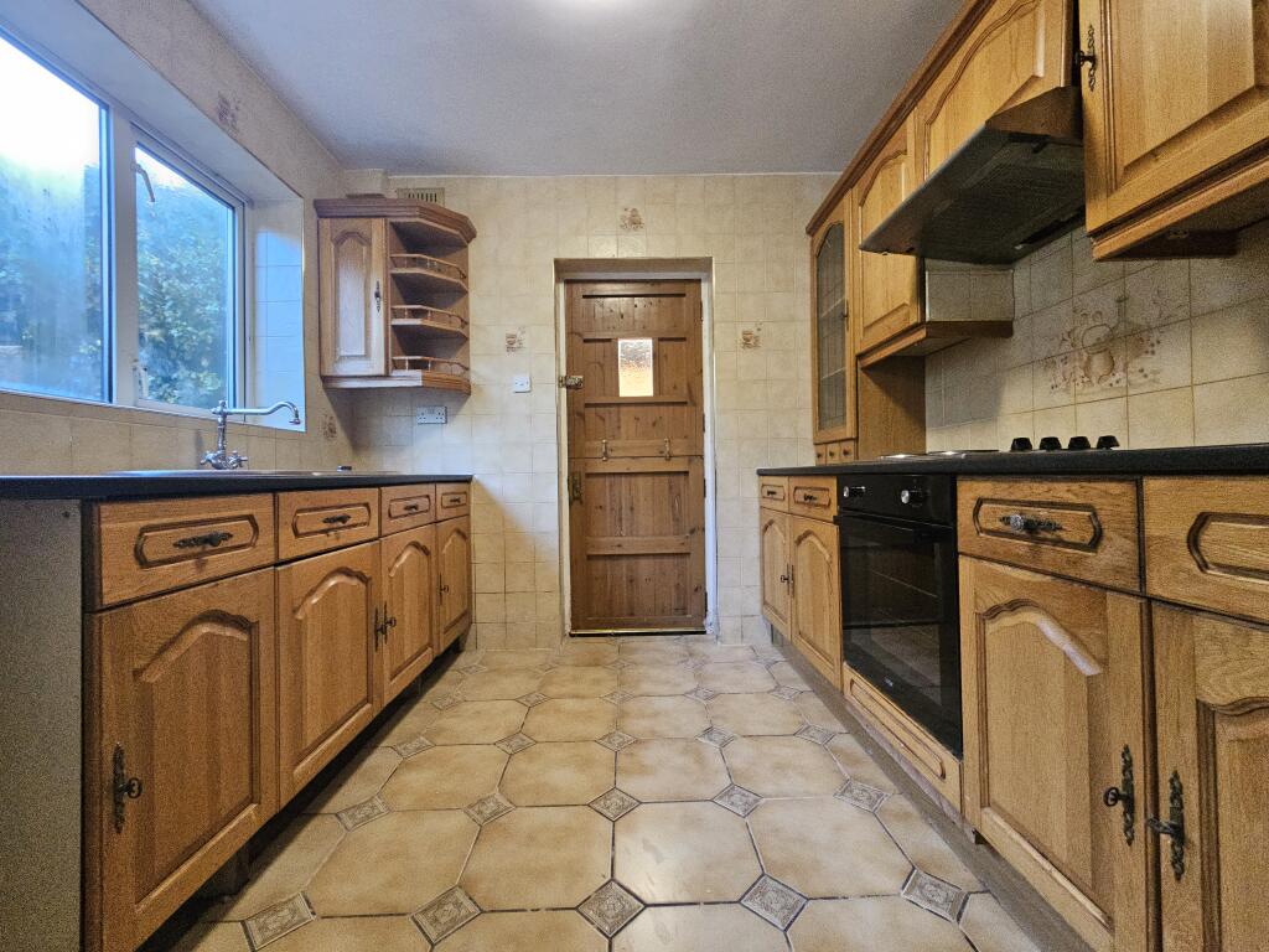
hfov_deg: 106.2
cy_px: 476
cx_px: 634
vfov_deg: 89.9
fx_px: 477
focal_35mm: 13
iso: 640
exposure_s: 1/71
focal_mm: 2.2
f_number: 2.2
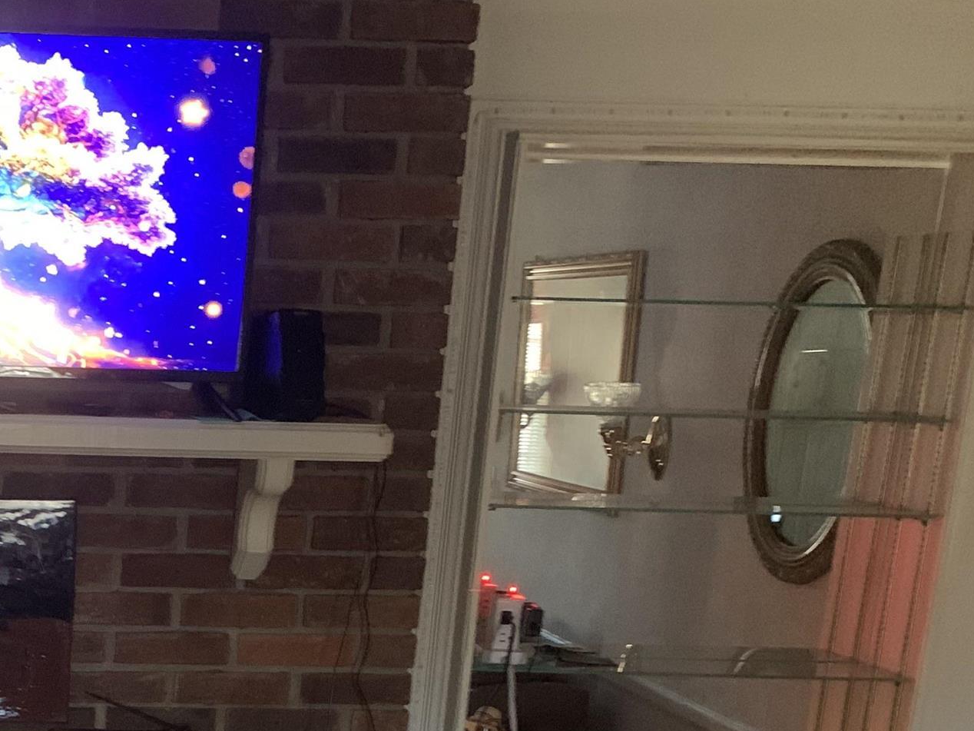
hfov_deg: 27.9
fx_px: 1773
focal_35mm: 63
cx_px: -111
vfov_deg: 22.1
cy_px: 797
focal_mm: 4.25
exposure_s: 1/23
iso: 800
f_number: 1.8
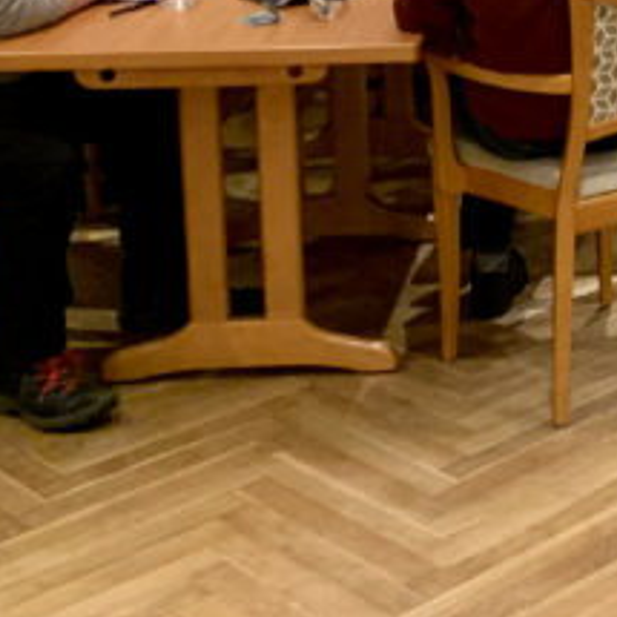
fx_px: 1654
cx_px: 938
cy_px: -201
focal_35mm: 82
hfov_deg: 18.6
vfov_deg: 19.4
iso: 320
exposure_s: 1/50
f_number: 1.8
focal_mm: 4.25
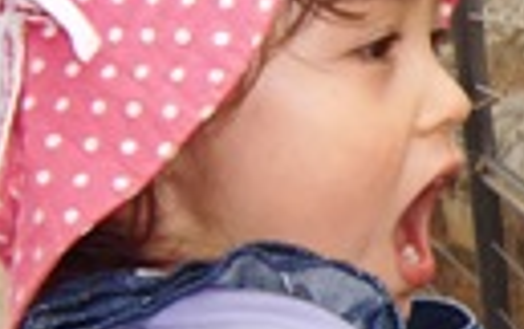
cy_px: 244
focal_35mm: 138
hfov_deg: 12.7
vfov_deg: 9.5
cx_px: 1133
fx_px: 1973
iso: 64
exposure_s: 1/250
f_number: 2.6
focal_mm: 4.9
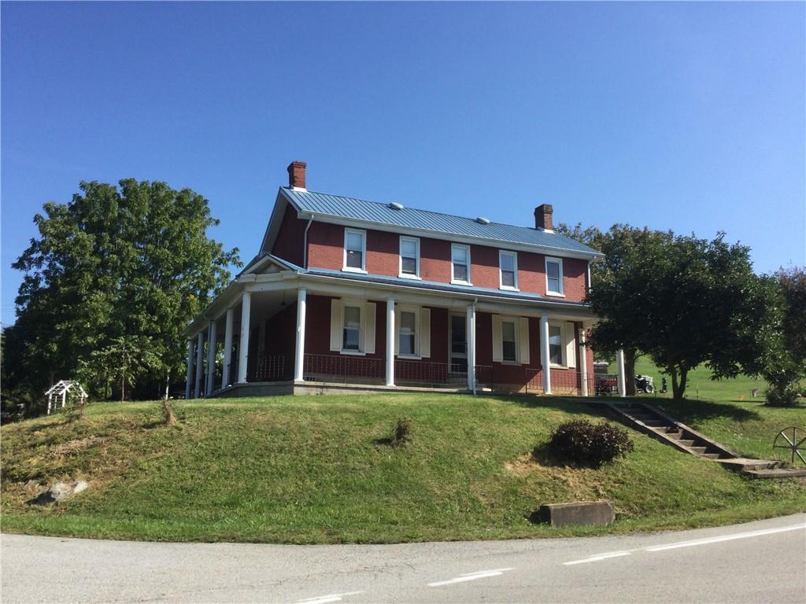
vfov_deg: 45.4
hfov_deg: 58.4
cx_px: 403
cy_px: 302
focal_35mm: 31
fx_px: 722
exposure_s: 1/840
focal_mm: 3.3
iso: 25
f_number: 2.4
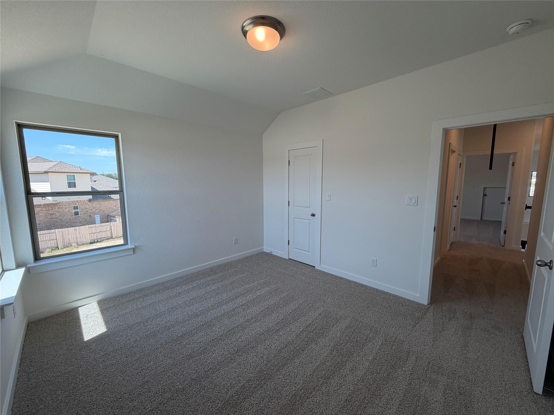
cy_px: 208
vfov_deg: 85.7
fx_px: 224
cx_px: 277
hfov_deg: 102.1
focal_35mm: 14
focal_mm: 2.22
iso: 50
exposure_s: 1/120
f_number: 2.2
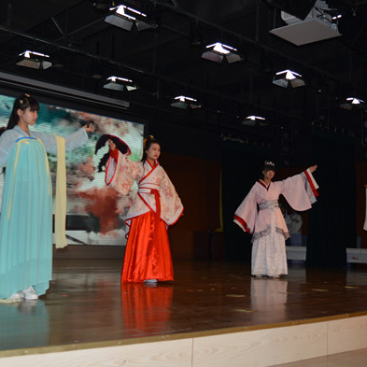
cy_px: 183
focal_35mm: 45
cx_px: 156
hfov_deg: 37.7
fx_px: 536
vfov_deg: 37.8
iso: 100
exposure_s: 1/125
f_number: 3.8
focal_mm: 23
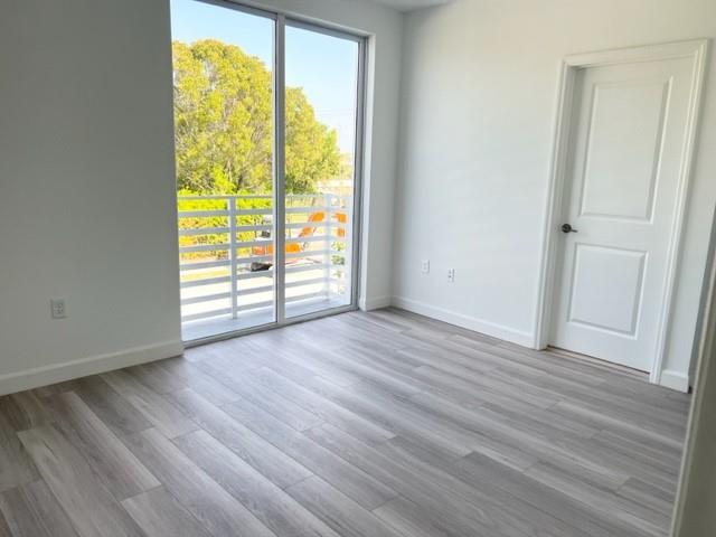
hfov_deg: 67.3
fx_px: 538
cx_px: 358
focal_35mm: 26
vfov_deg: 53.1
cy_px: 268
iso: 50
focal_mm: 5.7
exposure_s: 1/358
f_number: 1.5
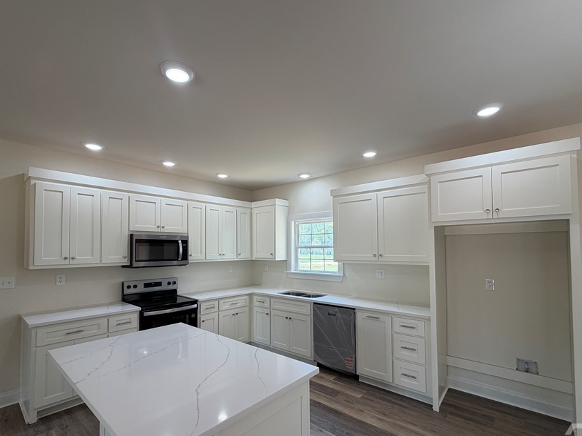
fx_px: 286
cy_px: 240
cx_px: 278
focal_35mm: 17
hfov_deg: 91.0
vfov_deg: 74.5
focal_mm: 2.22
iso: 80
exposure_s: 1/120
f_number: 2.2
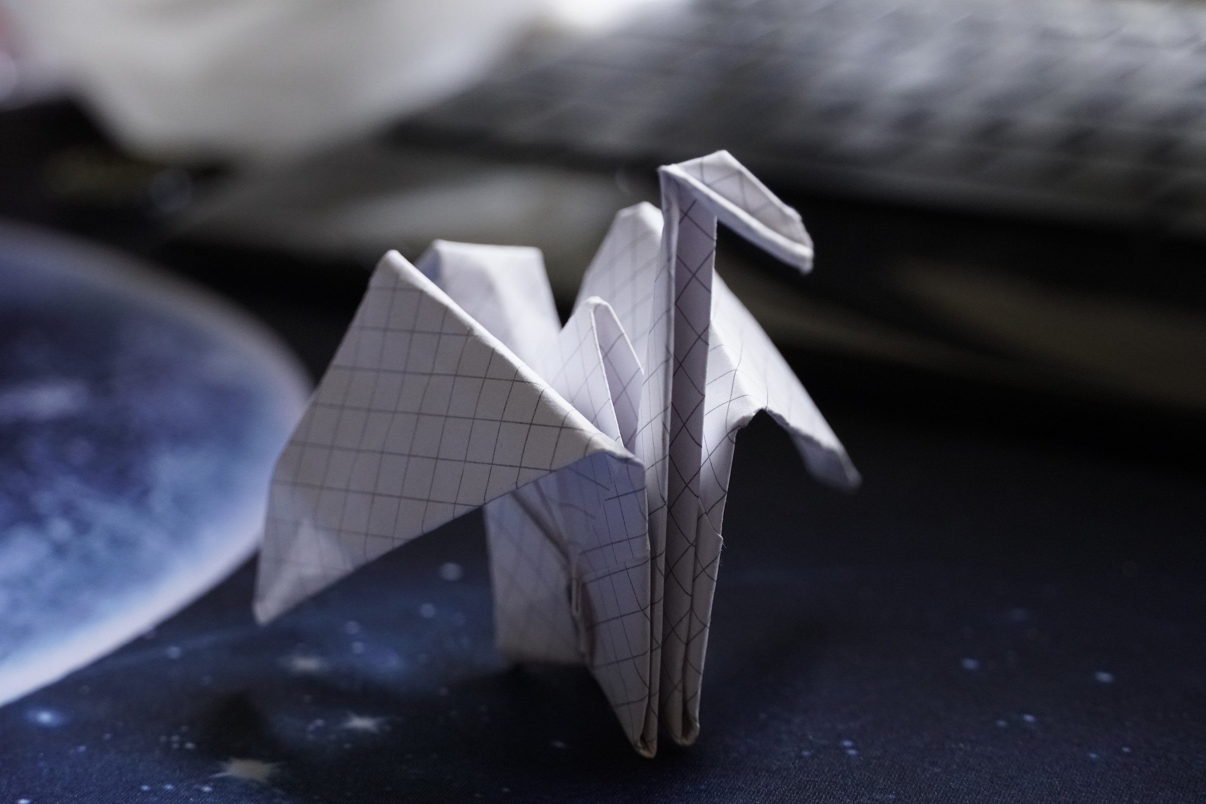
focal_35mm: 99
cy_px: 402
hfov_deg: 20.6
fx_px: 3316
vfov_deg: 13.8
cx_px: 603
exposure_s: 1/25
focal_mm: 66
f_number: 5.6
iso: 1600
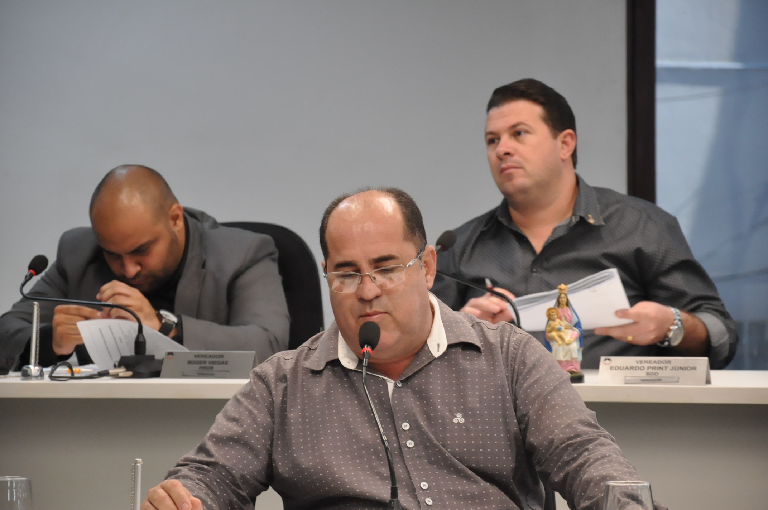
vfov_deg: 8.7
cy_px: 255
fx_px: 3356
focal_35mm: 158
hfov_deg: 13.1
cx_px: 384
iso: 2000
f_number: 5.6
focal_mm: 105
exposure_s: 1/100
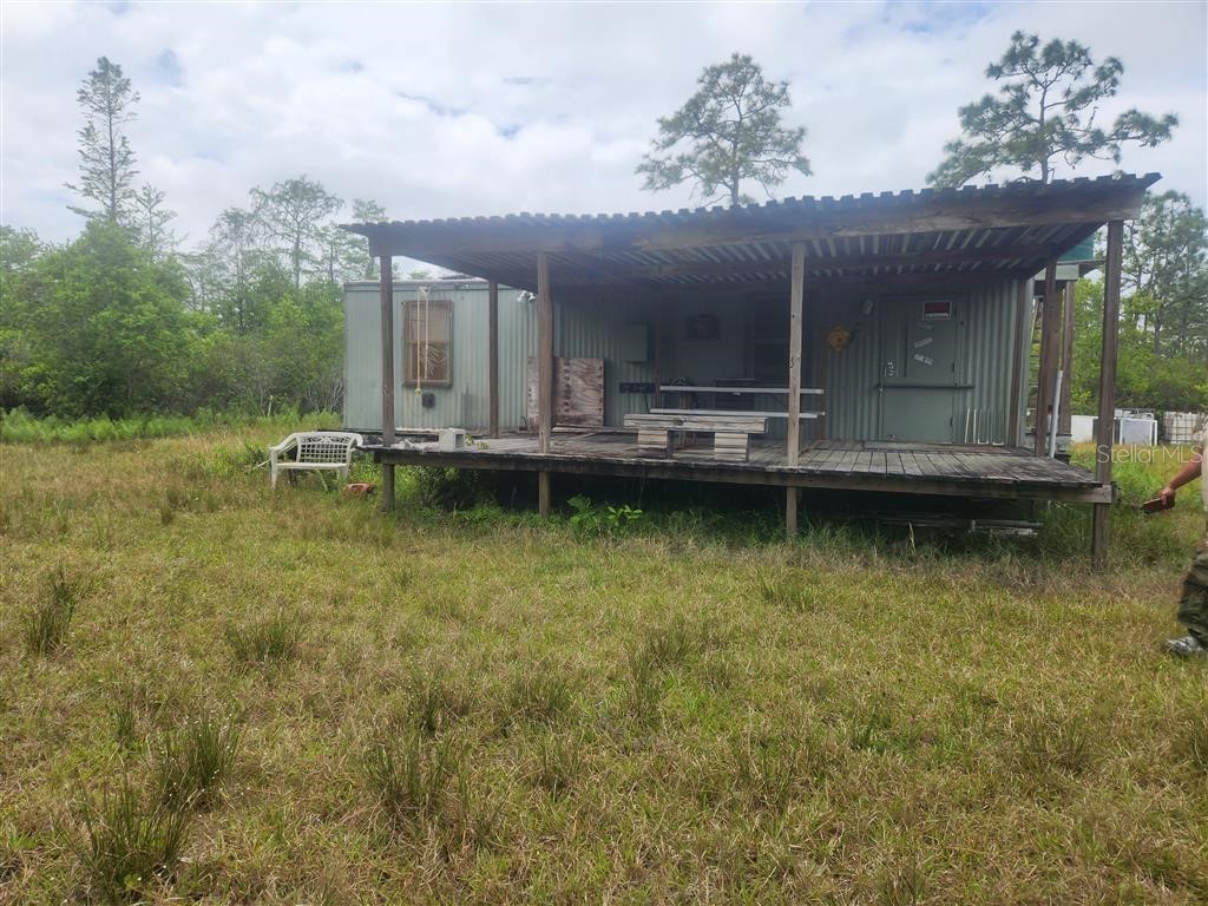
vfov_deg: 58.9
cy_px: 453
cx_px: 604
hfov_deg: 73.9
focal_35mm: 23
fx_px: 803
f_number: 1.8
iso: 20
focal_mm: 5.4
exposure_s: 1/1804
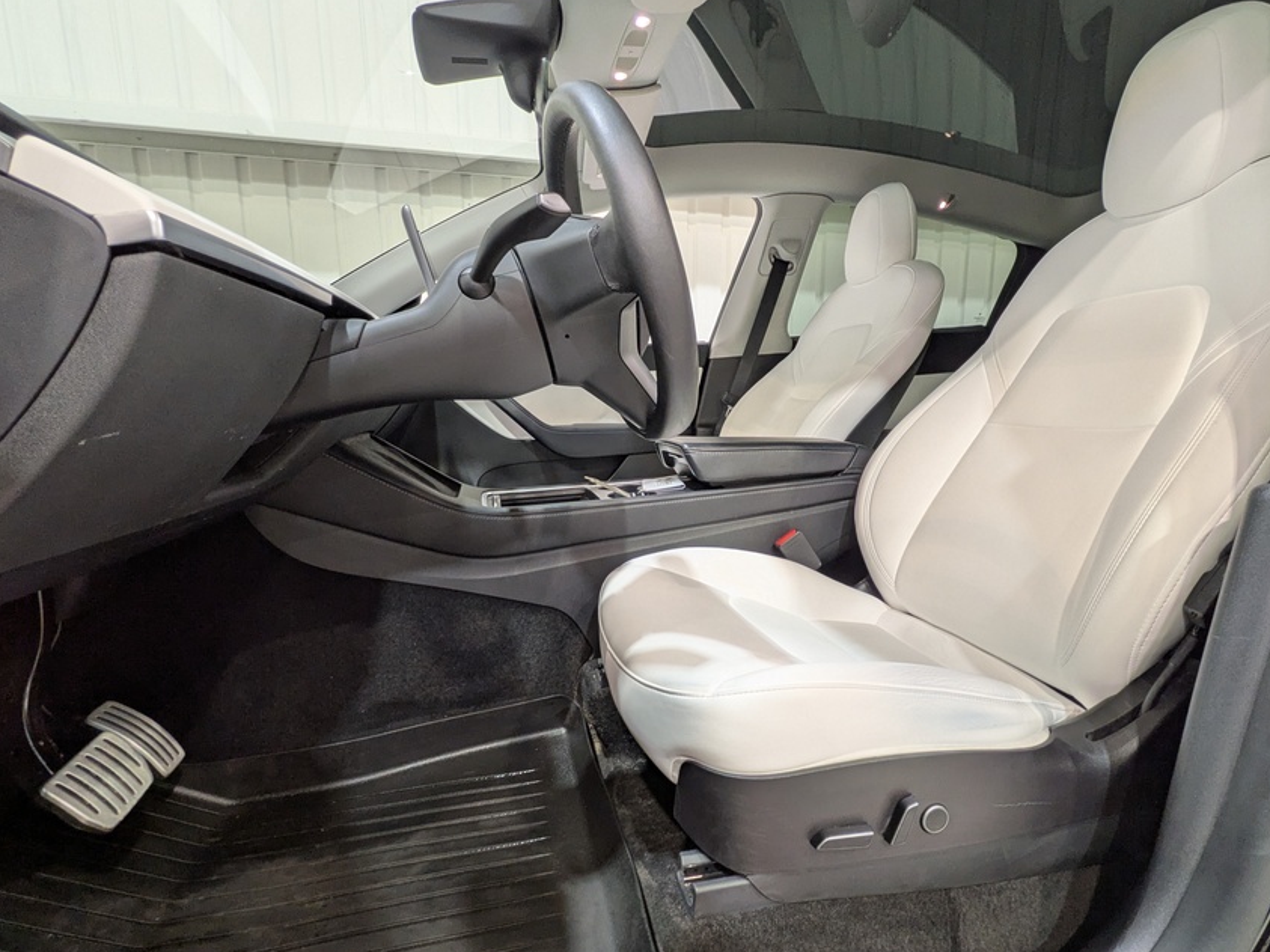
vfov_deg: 74.6
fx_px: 624
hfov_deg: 91.0
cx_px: 648
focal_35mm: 17
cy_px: 512
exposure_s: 1/24
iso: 69
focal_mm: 1.83
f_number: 2.2
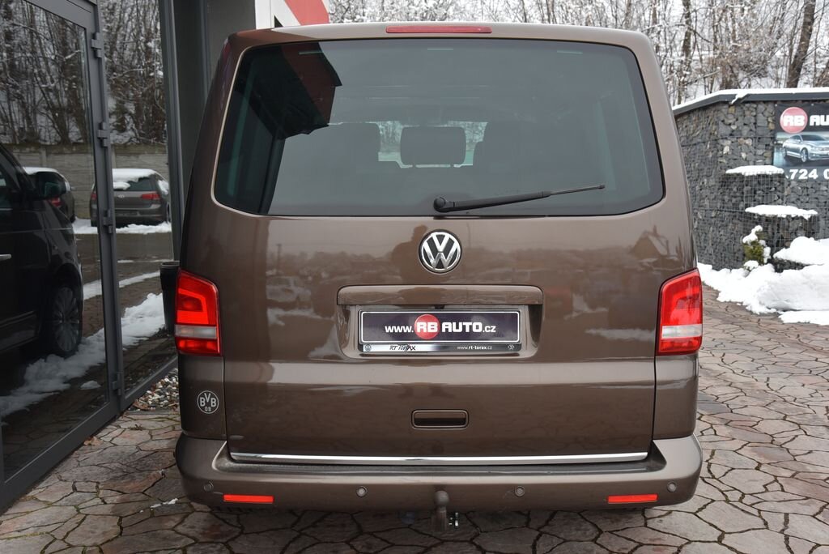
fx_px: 876
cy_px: 277
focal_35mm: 38
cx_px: 414
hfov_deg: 50.7
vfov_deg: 35.1
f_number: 6.3
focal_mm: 38
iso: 500
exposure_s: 1/160
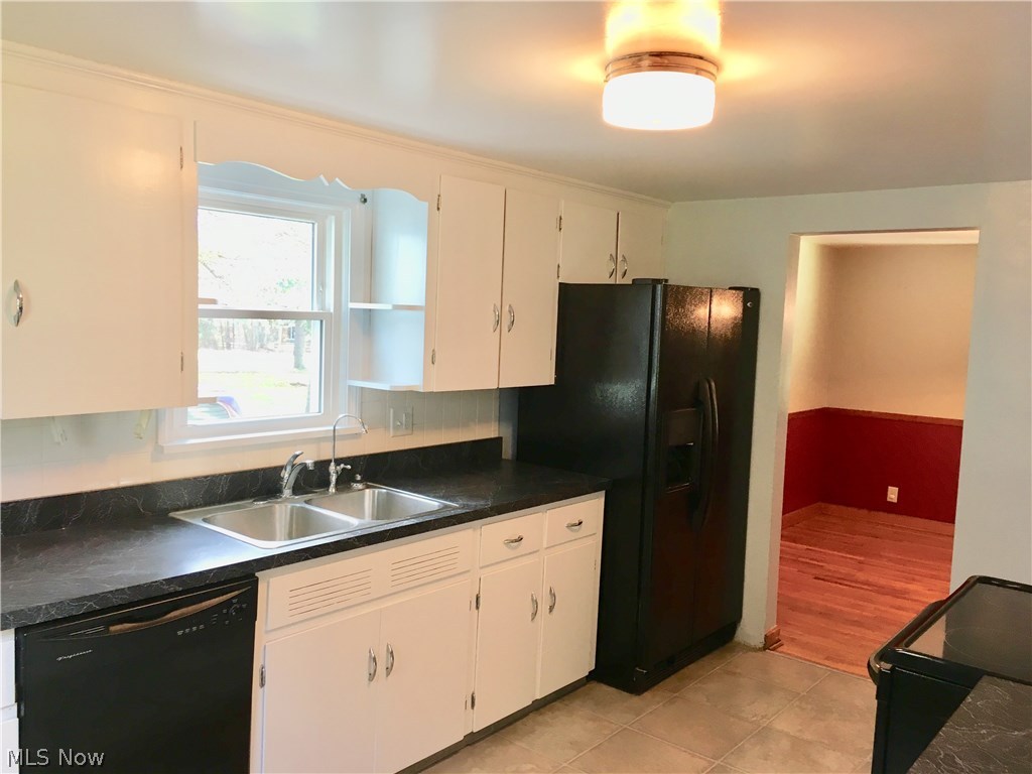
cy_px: 387
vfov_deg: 48.2
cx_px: 516
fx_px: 865
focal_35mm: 29
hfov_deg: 61.7
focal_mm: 4.15
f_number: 2.2
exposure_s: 1/30
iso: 64
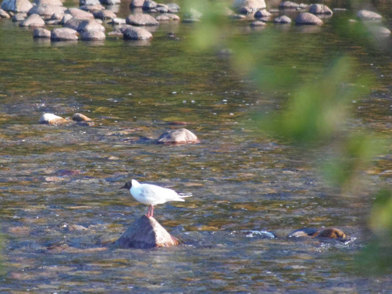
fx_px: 9784
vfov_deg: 1.7
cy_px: 147
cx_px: 196
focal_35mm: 864
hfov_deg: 2.3
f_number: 5.7
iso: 400
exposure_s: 1/400
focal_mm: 154.8
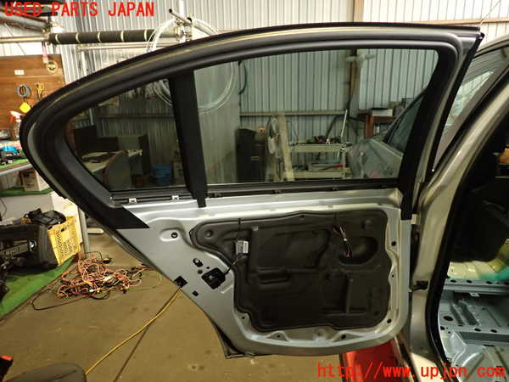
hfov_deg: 69.4
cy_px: 191
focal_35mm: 25
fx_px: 368
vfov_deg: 54.9
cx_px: 254
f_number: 2
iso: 400
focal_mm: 4.5
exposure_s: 1/30
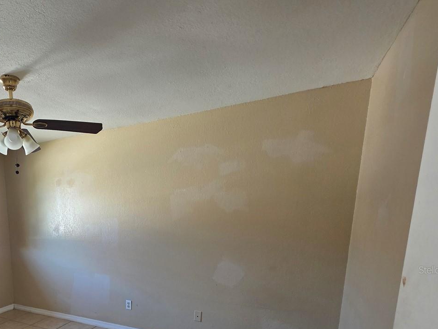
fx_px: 278
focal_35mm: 22
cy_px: 270
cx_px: 92
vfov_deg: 56.1
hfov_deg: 69.4
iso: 200
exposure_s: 1/120
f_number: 1.9
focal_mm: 2.2
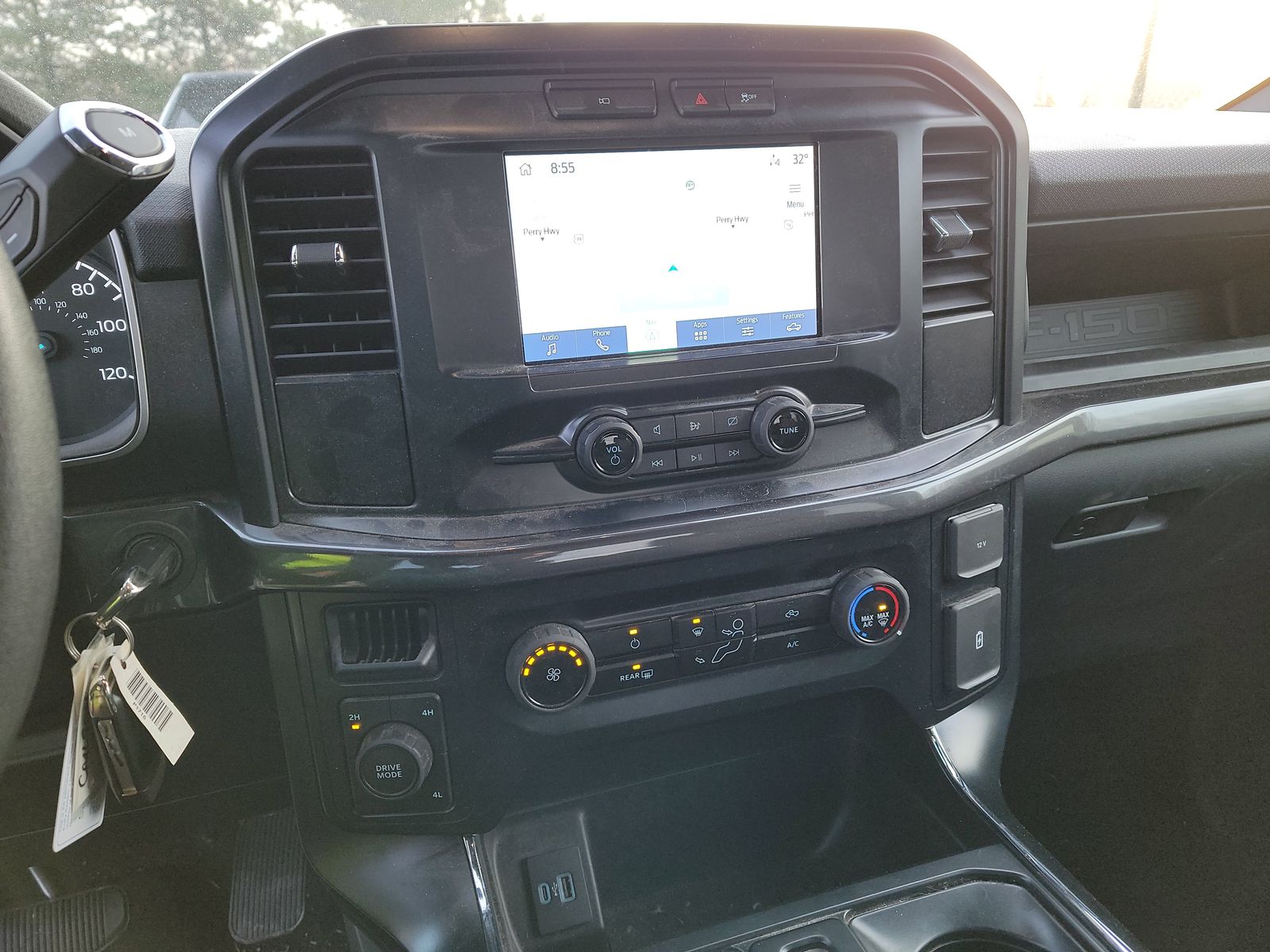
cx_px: 635
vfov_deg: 56.8
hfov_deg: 71.6
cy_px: 476
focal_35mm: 24
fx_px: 881
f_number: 1.8
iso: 146
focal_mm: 6.7
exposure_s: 1/59
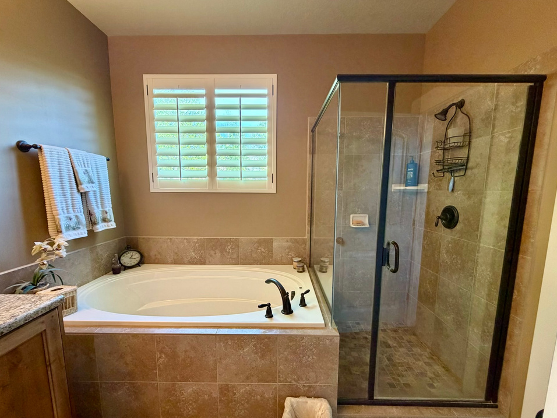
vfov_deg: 81.6
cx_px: 279
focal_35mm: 15
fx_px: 241
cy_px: 223
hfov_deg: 98.2
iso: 250
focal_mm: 2.22
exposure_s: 1/60
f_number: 2.2
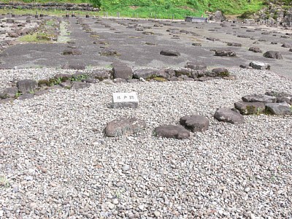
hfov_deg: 52.6
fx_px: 295
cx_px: 146
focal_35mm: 35
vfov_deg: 40.7
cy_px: 110
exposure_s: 1/100
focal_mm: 7.4
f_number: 5
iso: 80
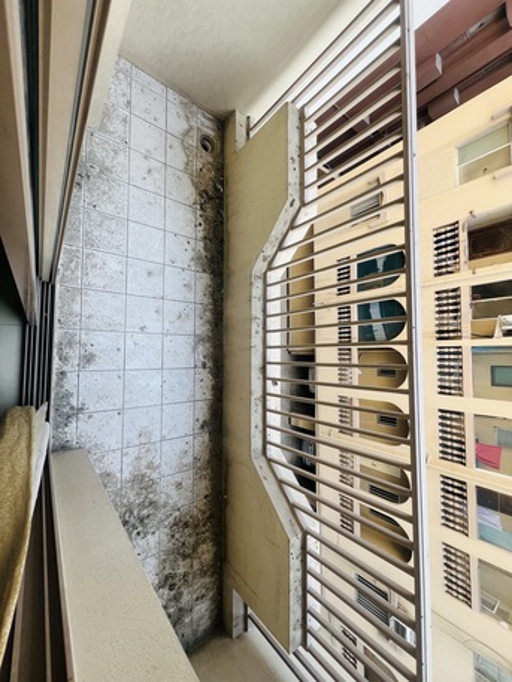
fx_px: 256
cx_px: 256
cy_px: 341
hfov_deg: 89.9
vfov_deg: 106.2
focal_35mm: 13
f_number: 1.8
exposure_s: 1/99
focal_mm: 1.57
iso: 40
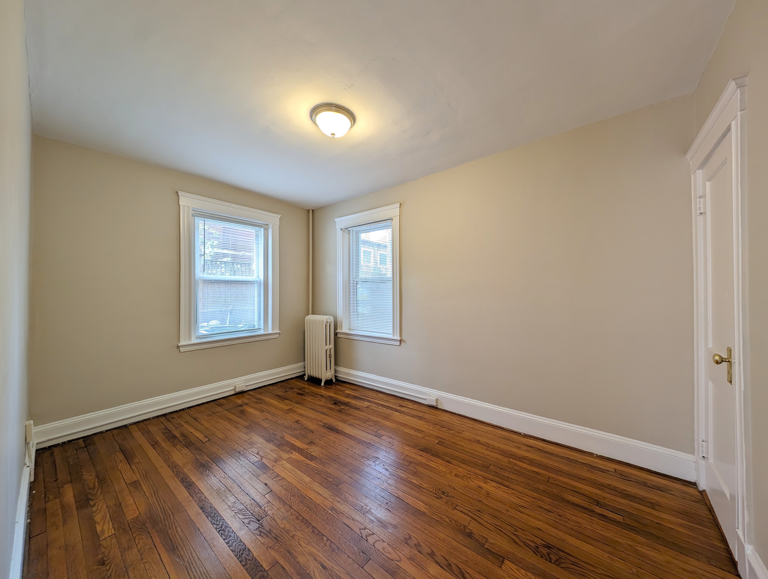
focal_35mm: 12
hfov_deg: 110.5
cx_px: 384
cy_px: 290
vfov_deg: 94.6
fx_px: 267
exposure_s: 1/40
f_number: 1.95
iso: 52
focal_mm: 2.23
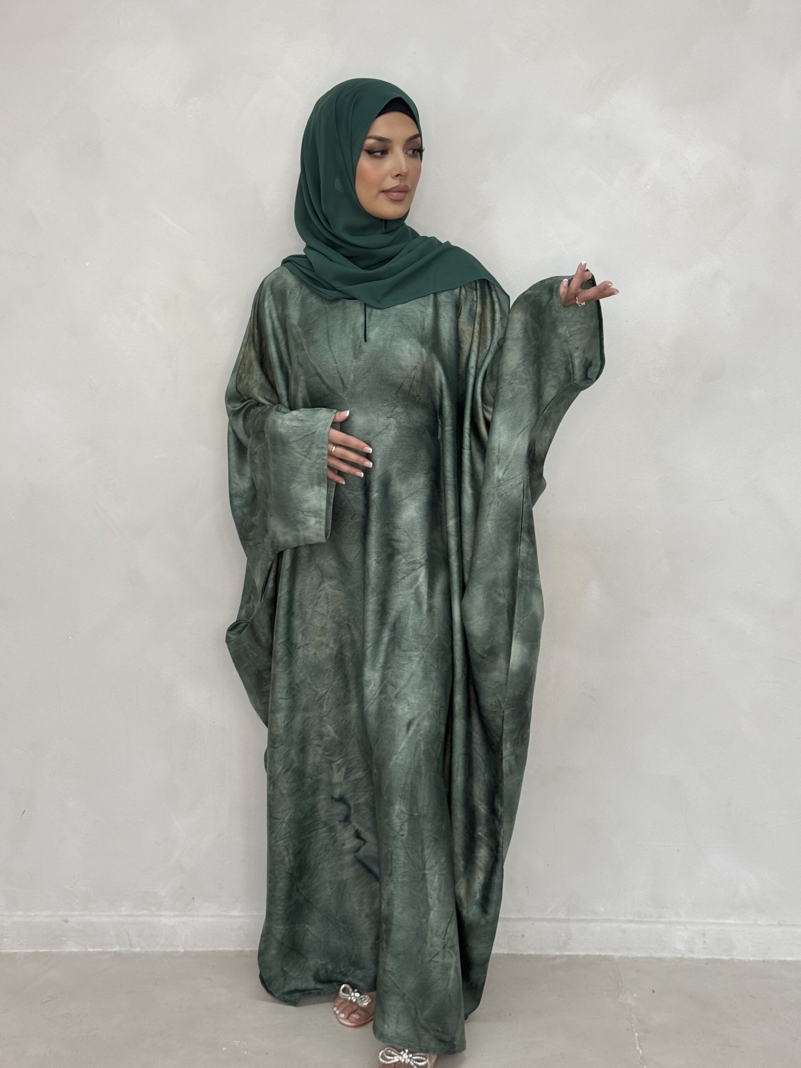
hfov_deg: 30.3
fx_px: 1481
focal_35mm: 48
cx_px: 400
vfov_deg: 39.7
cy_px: 534
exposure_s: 1/121
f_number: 1.78
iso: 64
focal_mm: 6.76
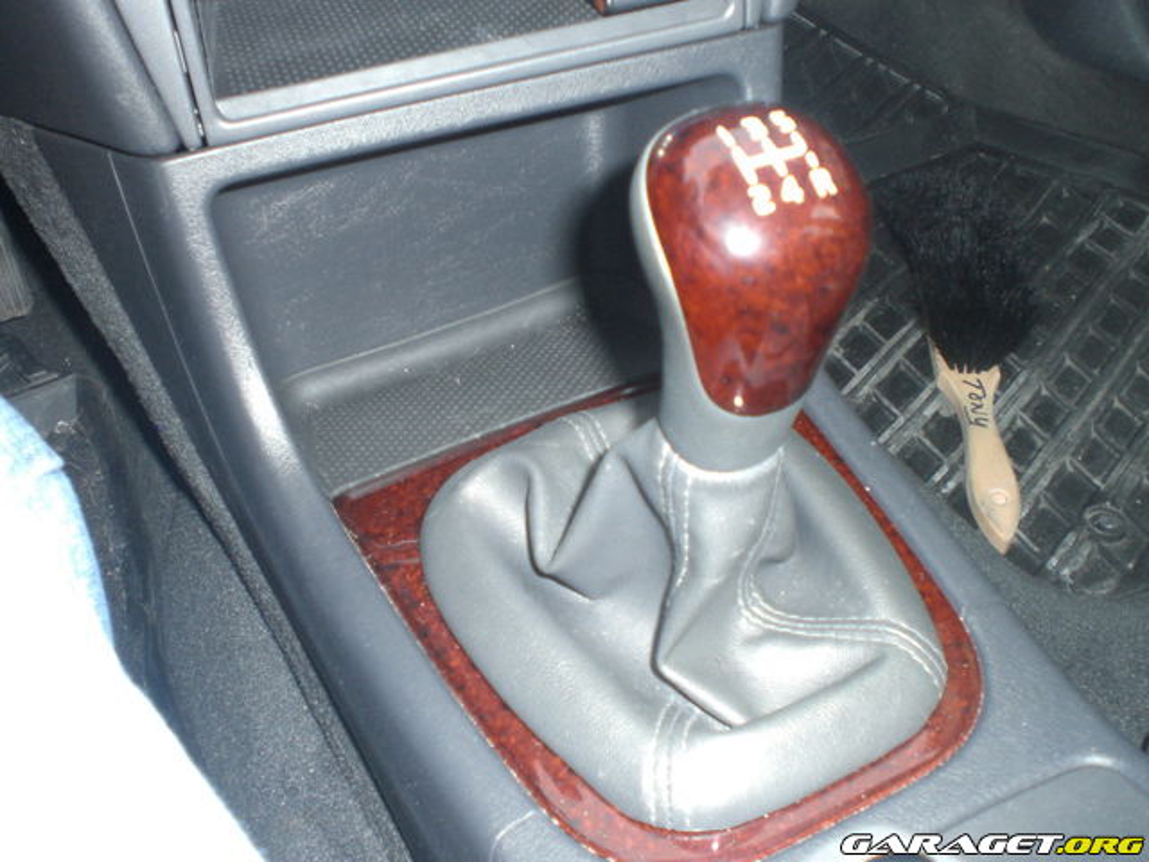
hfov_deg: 49.0
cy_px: 431
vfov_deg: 37.7
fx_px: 1261
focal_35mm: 38
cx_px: 574
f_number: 3.1
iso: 200
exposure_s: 1/60
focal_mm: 6.3
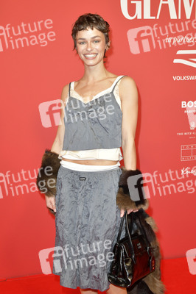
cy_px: 147
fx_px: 360
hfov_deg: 30.5
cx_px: 98
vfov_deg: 44.5
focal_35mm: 44
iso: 1600
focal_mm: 44
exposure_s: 1/250
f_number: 6.3
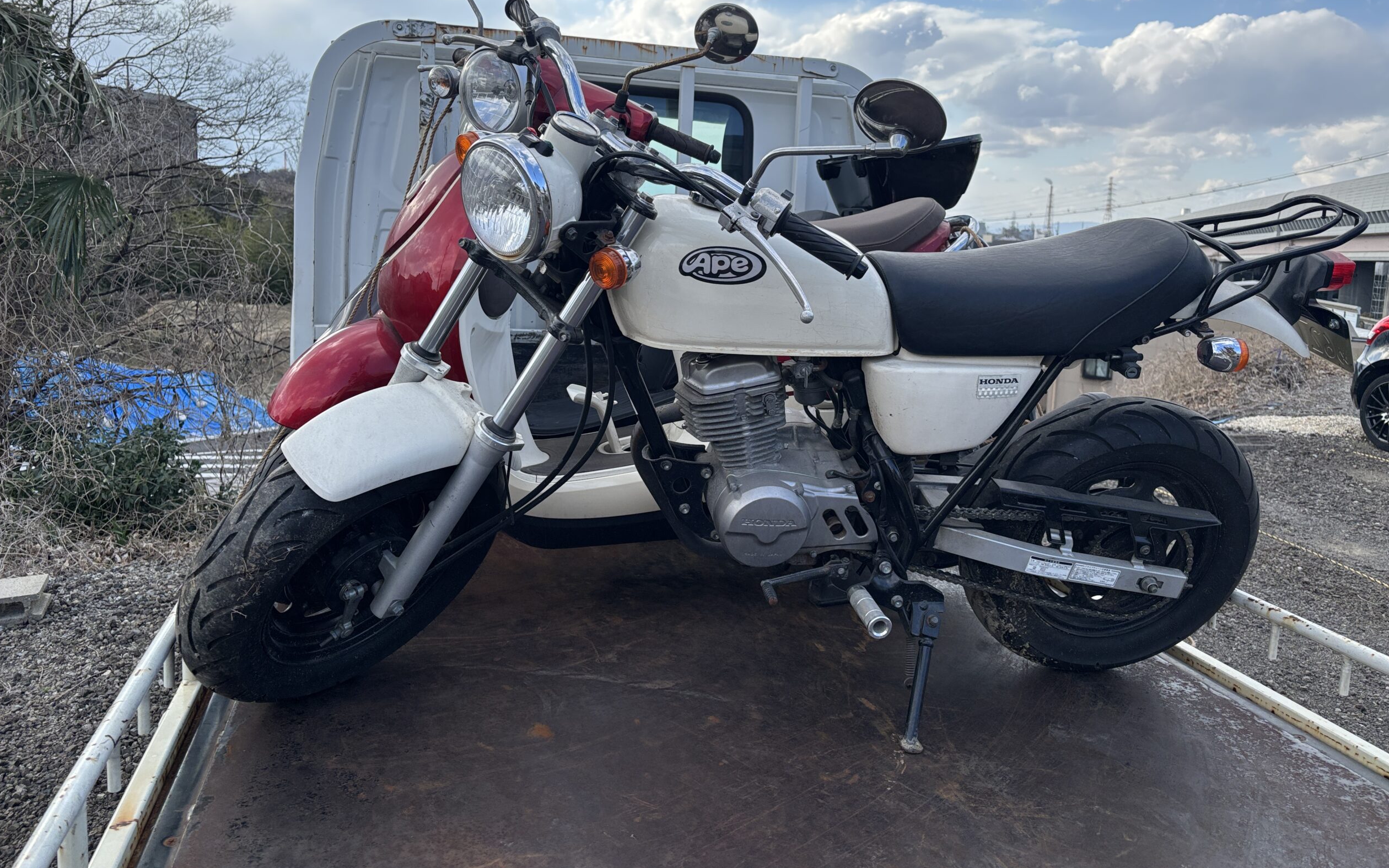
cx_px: 701
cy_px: 354
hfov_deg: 66.5
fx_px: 1060
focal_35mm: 28
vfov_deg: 44.3
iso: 50
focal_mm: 5.96
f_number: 1.6
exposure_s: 1/1567
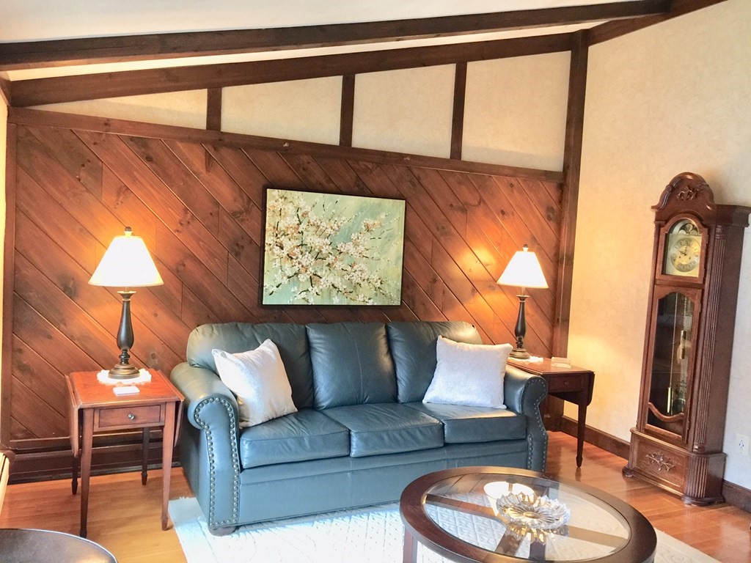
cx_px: 376
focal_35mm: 29
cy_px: 282
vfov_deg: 48.2
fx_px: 629
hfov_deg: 61.7
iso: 100
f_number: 2.2
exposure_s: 1/10
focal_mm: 4.15
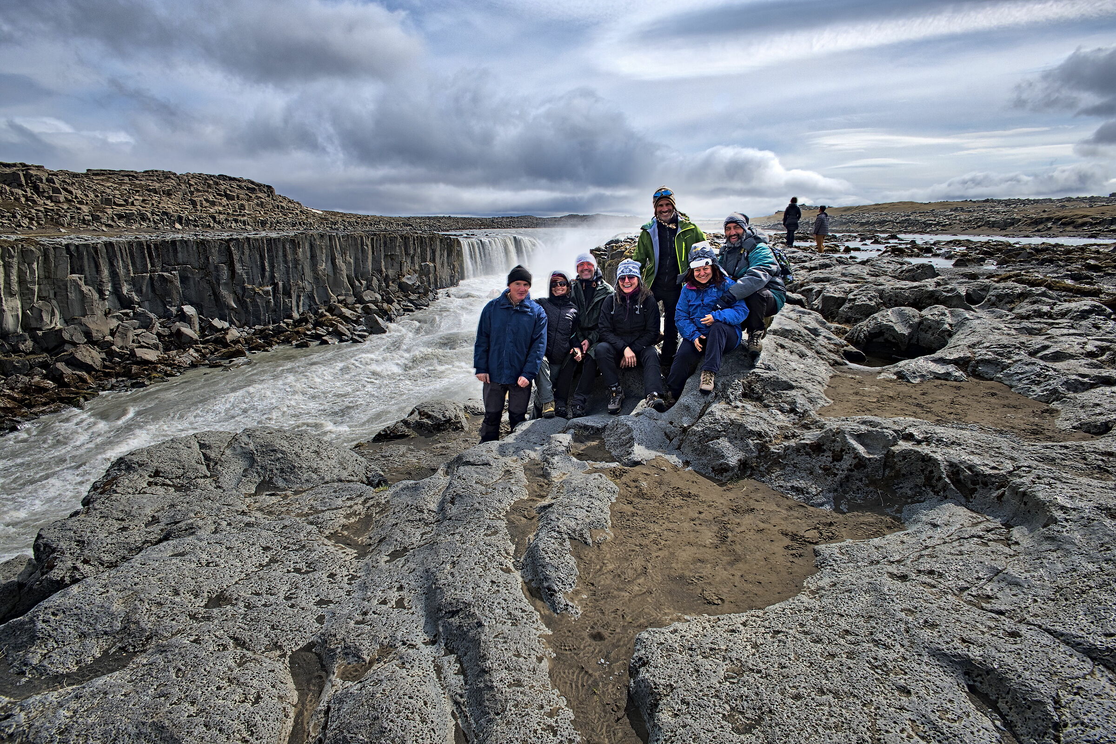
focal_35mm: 18
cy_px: 372
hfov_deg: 90.0
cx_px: 558
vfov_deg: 67.4
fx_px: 558
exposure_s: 1/340
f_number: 11
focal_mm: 12
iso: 200
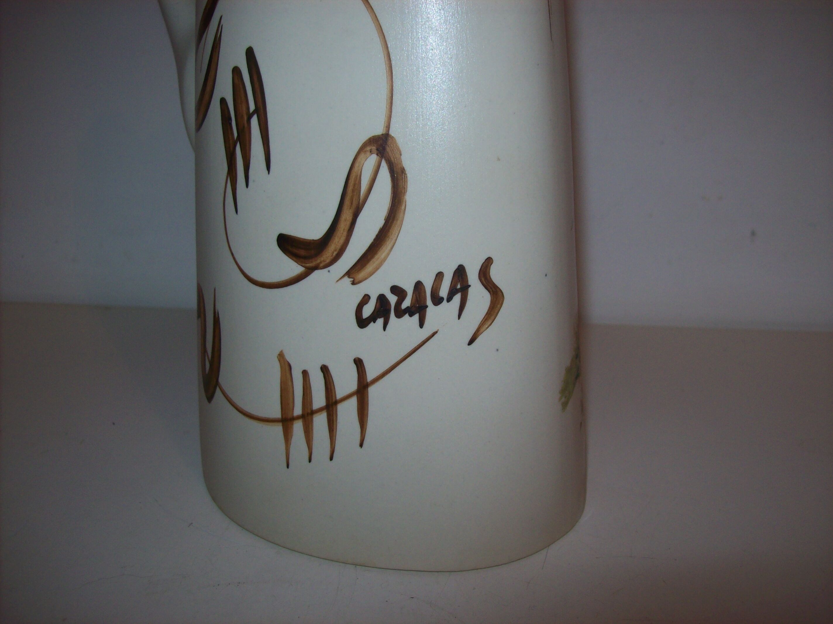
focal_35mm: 36
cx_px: 416
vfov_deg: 39.6
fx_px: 866
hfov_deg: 51.4
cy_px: 312
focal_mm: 6
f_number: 2.7
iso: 80
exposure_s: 1/64
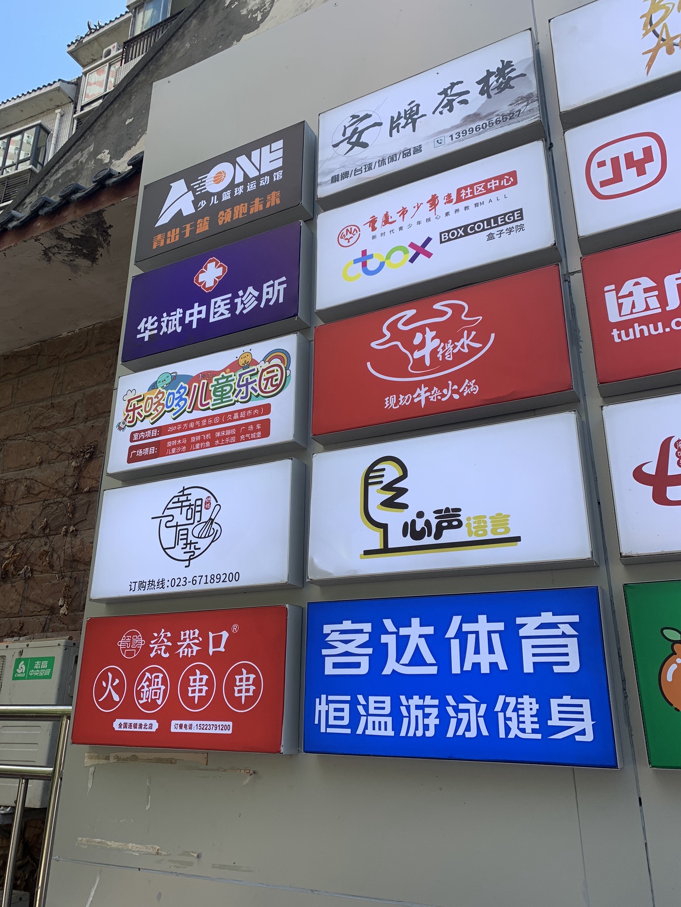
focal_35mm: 26
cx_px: 340
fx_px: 682
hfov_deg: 53.1
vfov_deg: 67.3
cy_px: 454
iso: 25
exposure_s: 1/656
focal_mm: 4.25
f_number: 1.8
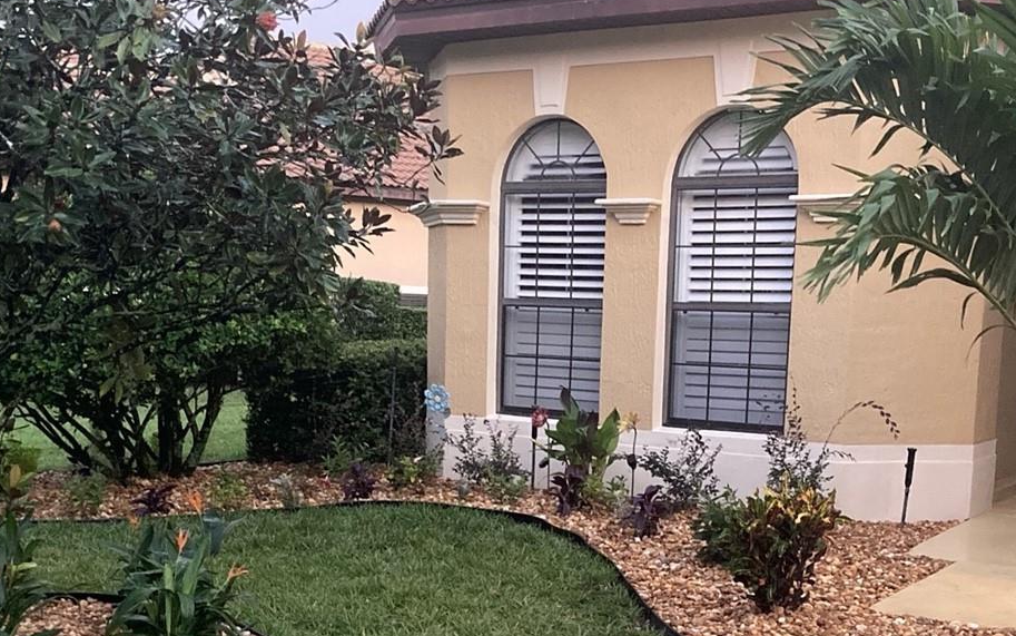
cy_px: 509
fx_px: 1440
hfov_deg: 38.8
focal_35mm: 52
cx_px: 544
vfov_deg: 24.5
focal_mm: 3.99
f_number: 1.8
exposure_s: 1/27
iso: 640
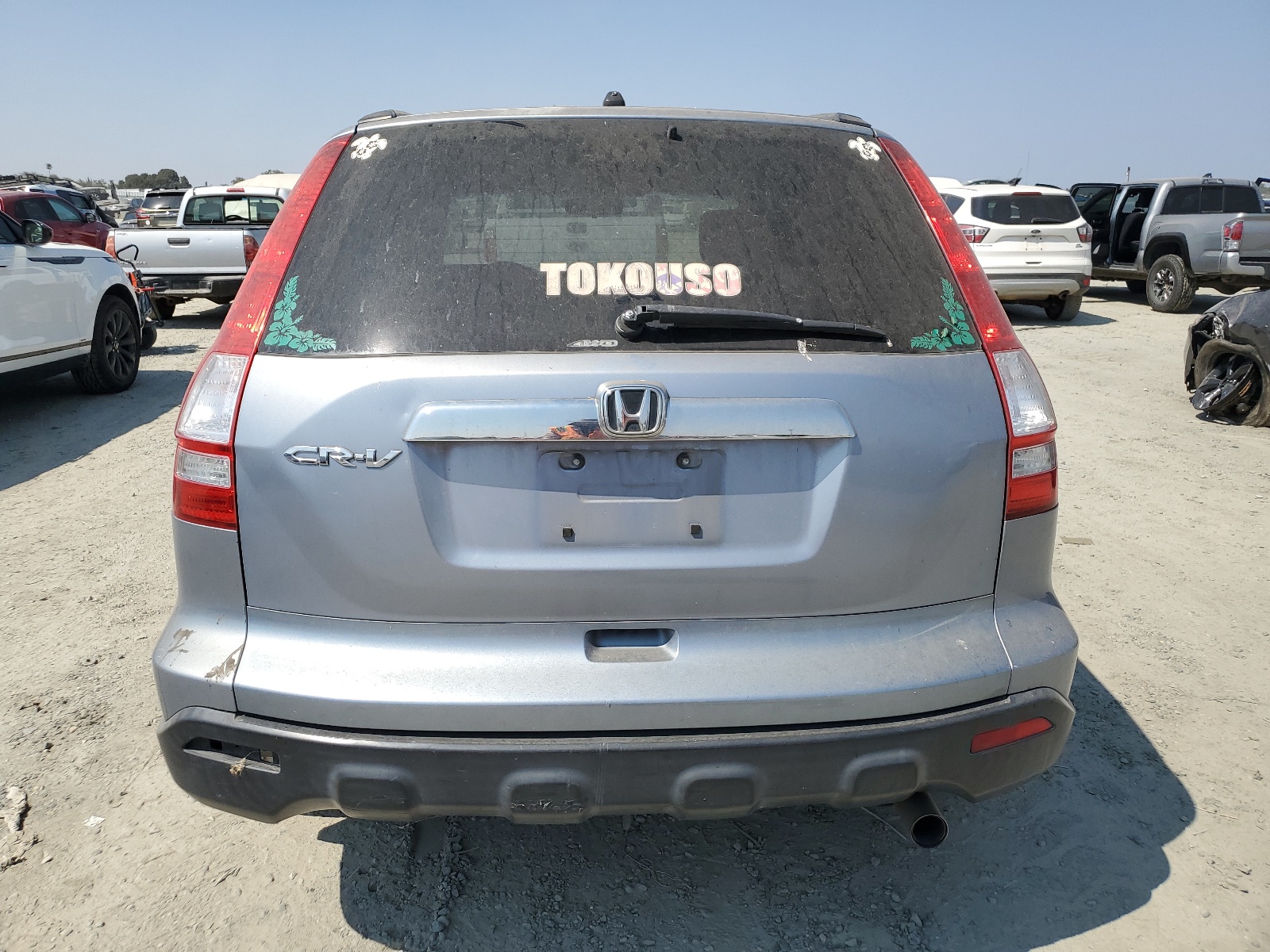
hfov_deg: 67.3
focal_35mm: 26
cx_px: 635
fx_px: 954
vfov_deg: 53.1
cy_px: 476
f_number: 1.5
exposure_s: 1/3333
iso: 50
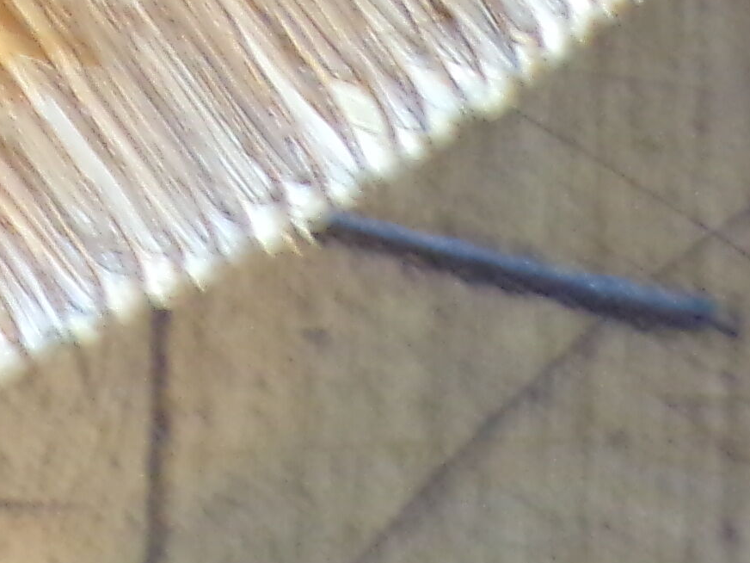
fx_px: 5612
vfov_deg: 5.6
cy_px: -581
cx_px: 47
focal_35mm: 259
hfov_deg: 7.6
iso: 400
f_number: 3.5
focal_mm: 8.7
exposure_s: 1/13
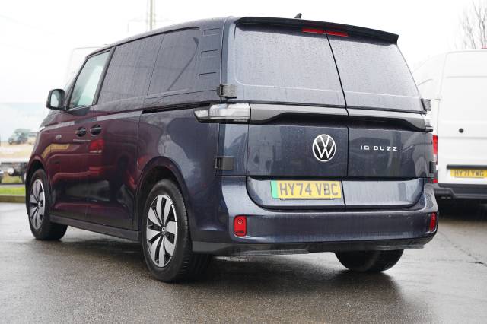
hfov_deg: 33.6
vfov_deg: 22.7
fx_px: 806
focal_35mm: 60
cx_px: 244
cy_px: 162
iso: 400
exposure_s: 1/60
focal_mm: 59.6
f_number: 4
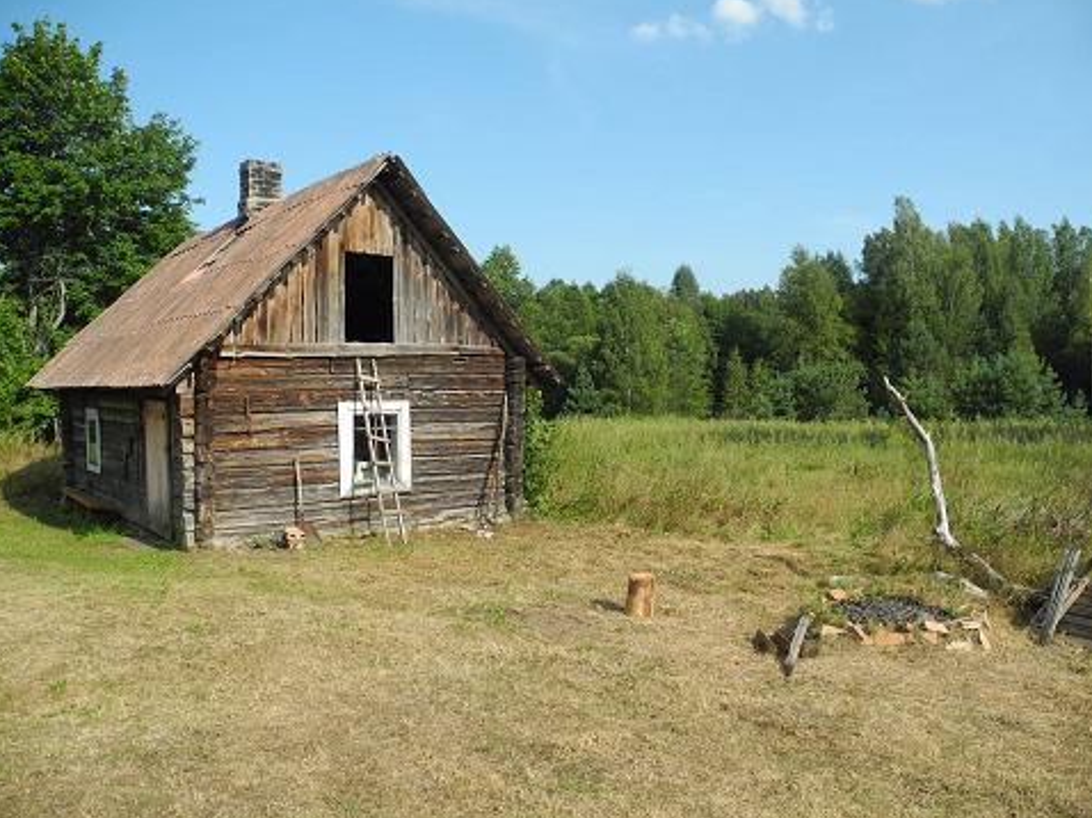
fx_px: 946
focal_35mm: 30
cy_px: 425
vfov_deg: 46.7
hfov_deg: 59.9
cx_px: 578
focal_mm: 6
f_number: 3.2
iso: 100
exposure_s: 1/800
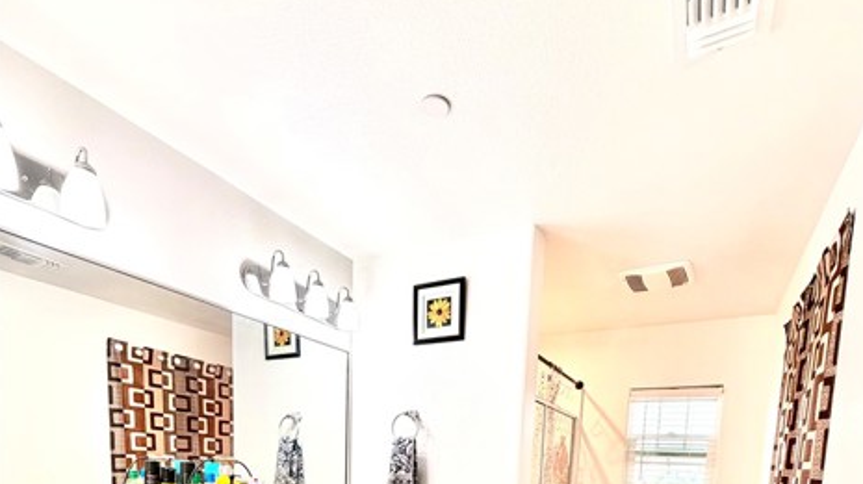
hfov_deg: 83.9
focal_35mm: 21
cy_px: 523
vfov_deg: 42.8
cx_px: 442
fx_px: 480
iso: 160
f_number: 2.2
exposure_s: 1/120
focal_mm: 2.22
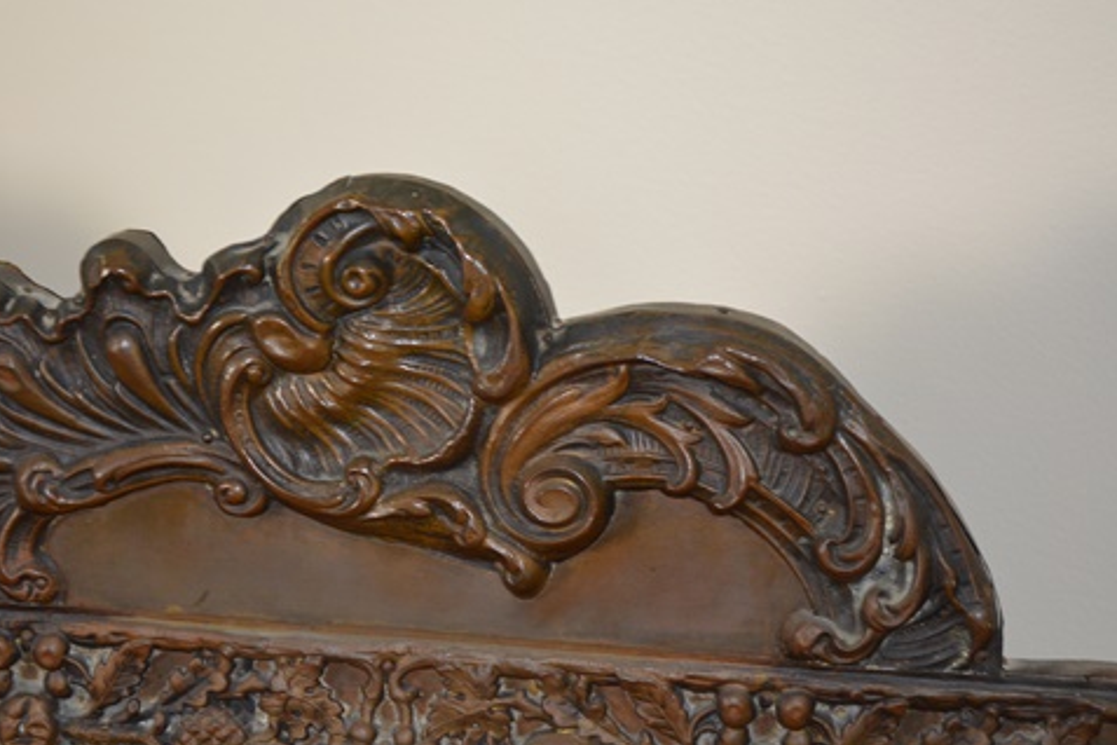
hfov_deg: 24.4
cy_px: 415
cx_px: 440
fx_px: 2575
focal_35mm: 83
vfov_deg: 16.5
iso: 900
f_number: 5.3
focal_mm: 44
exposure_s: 1/60
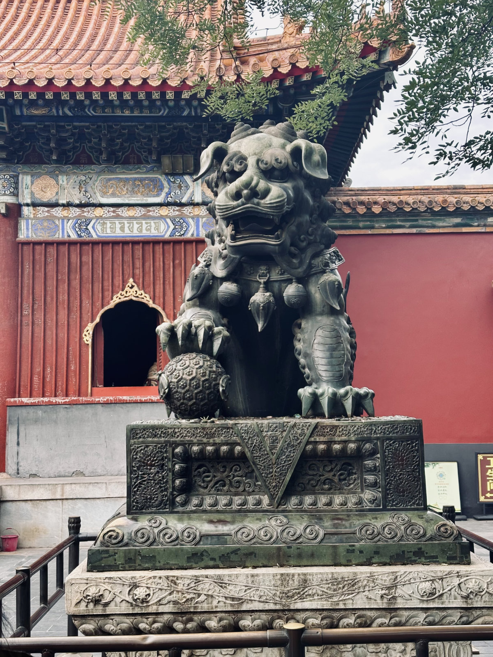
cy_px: 328
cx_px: 246
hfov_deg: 30.3
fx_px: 911
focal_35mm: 48
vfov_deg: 39.7
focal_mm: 6.9
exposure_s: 1/241
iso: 64
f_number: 1.8
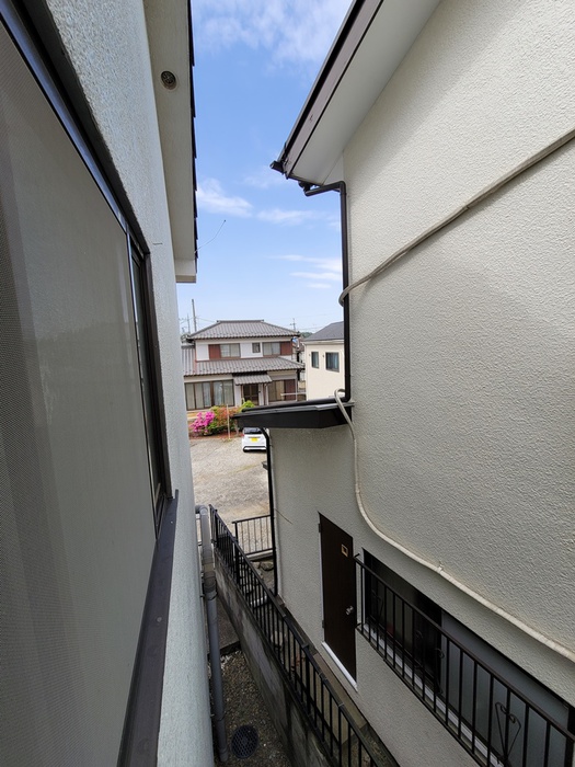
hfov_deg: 89.9
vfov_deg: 106.2
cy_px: 384
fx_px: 288
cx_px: 288
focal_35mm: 13
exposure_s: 1/1160
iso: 64
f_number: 2.2
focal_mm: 2.2
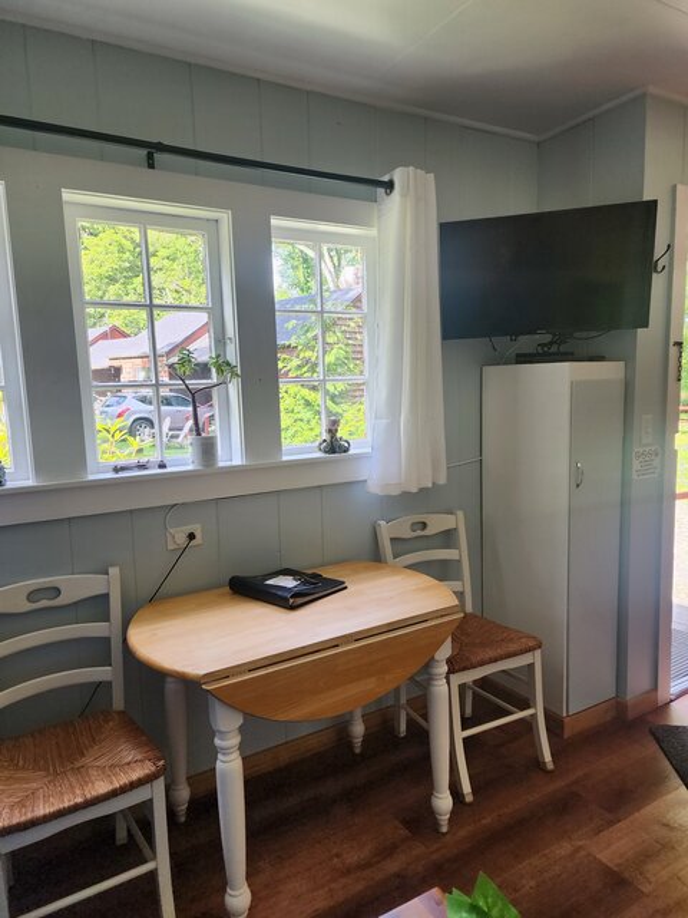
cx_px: 344
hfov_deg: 58.9
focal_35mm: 23
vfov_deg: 73.9
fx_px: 610
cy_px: 459
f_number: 1.8
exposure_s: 1/180
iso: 100
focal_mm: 6.4
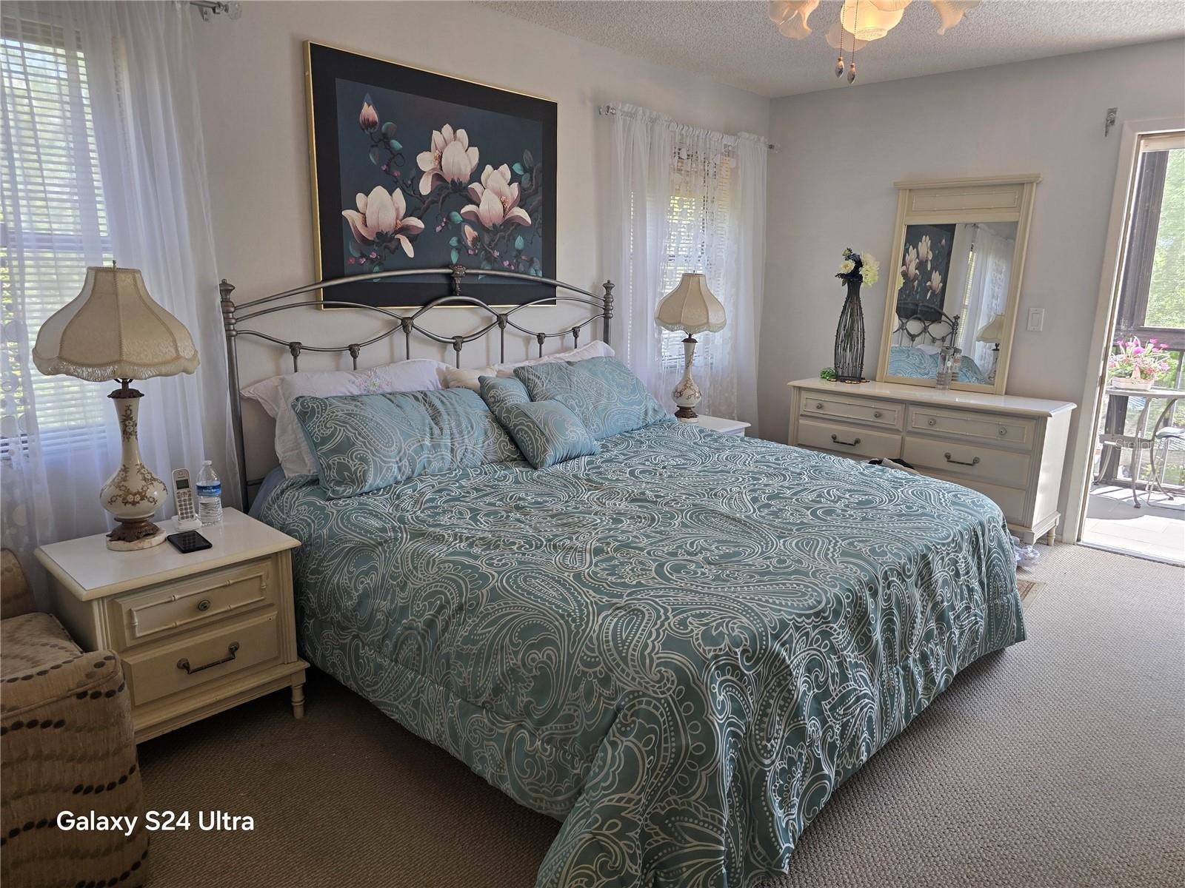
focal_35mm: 23
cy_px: 444
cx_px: 592
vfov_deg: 58.9
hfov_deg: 73.9
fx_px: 787
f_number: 1.7
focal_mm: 6.3
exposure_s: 1/120
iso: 100
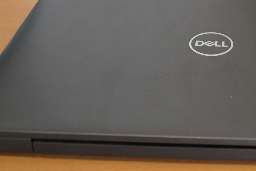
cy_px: 47
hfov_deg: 27.2
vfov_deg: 18.8
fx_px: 512
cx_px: 226
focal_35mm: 72
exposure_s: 1/40
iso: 400
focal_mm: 20
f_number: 3.8
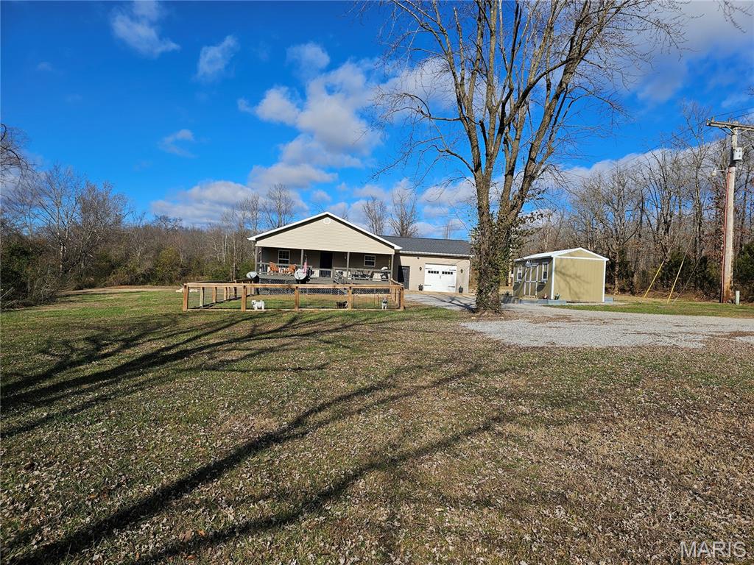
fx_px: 501
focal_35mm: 23
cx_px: 377
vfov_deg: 58.9
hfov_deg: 73.9
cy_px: 282
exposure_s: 1/1228
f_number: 1.7
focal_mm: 6.3
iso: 10
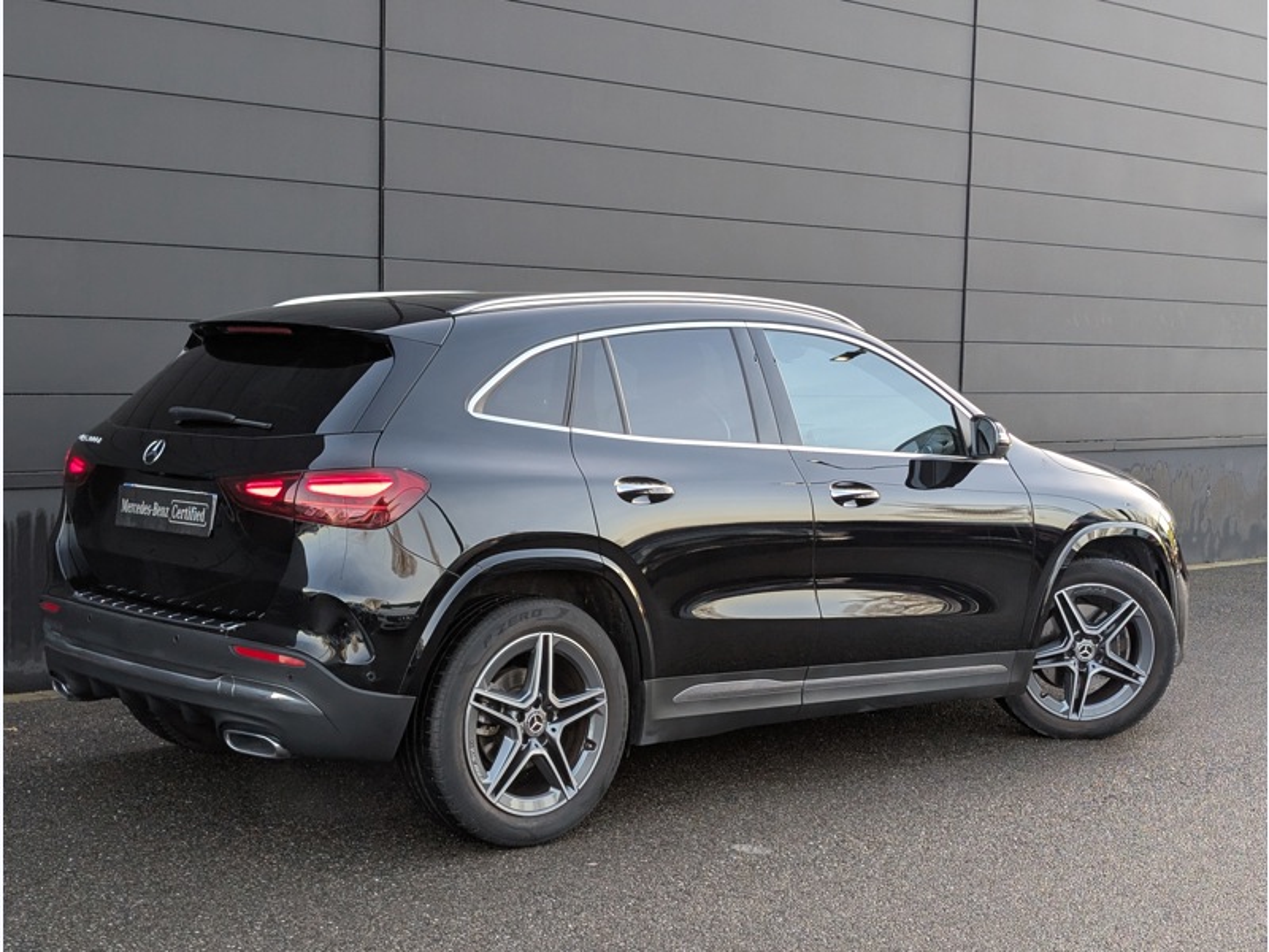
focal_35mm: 49
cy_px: 476
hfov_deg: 38.9
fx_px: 1796
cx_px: 634
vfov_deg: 29.7
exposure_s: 1/210
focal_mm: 6.9
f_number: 1.68
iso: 50
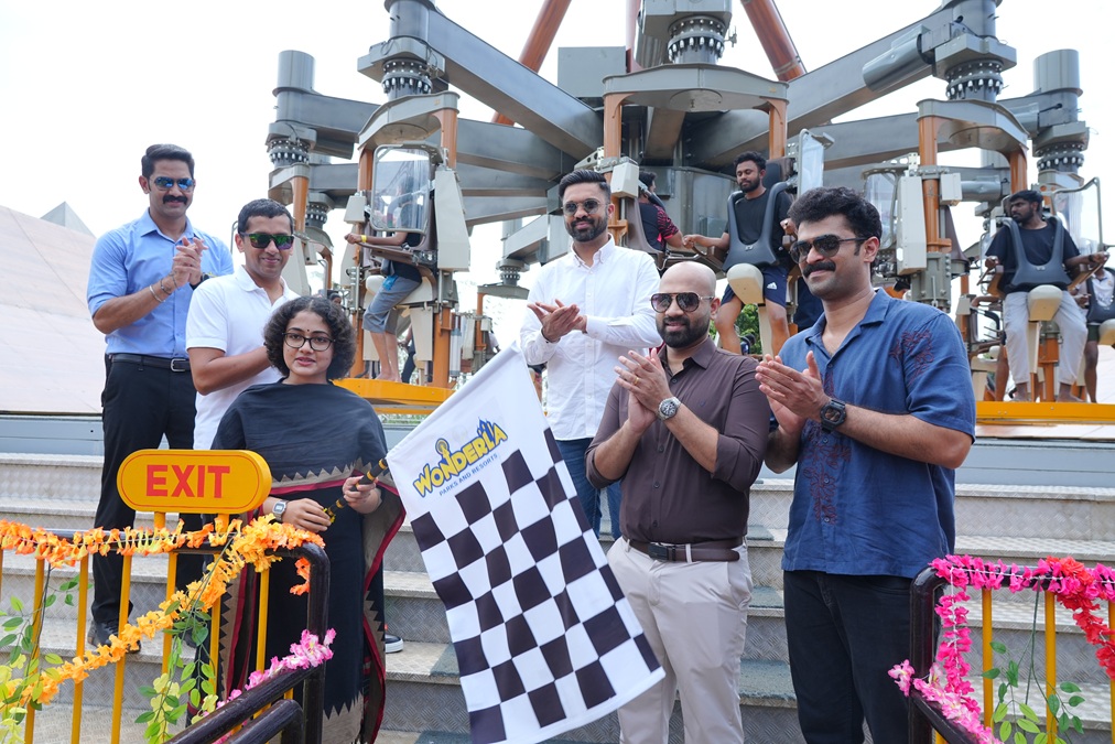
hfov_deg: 73.7
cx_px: 558
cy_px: 372
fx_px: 743
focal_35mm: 24
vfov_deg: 53.1
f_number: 5.6
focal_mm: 24
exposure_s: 1/500
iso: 400
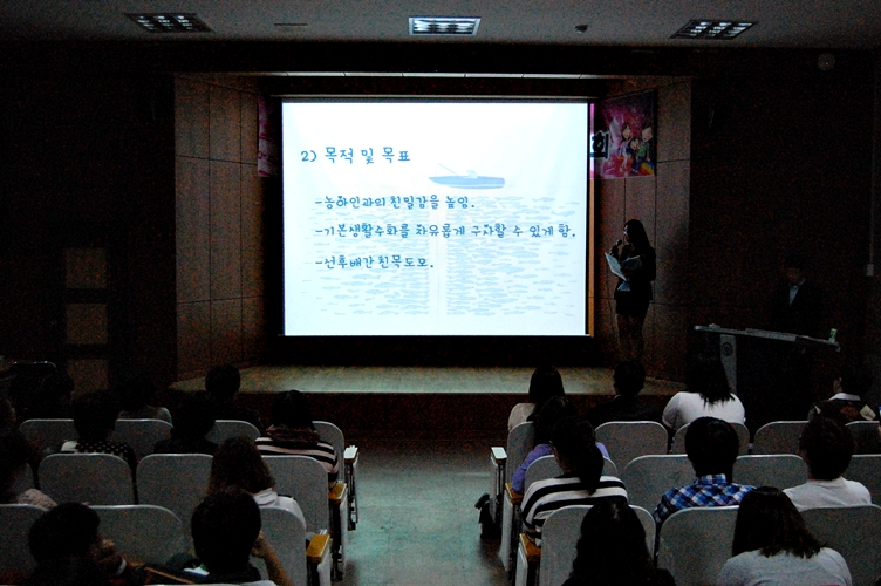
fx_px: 954
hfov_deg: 49.6
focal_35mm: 39
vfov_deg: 34.1
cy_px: 293
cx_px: 440
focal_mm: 26
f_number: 4
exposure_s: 1/125
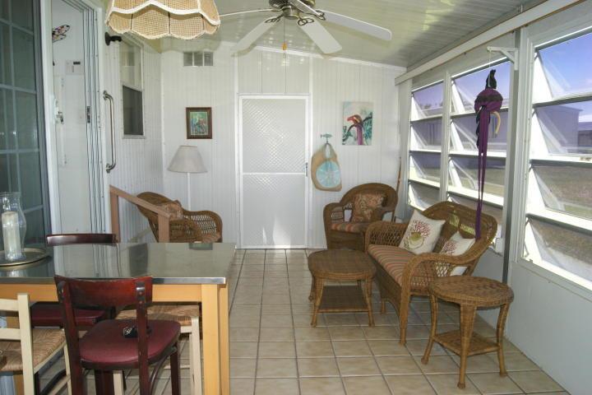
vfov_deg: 47.9
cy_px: 198
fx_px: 444
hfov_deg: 67.4
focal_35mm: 27
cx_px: 296
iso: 400
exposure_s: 1/60
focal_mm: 18
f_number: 5.6
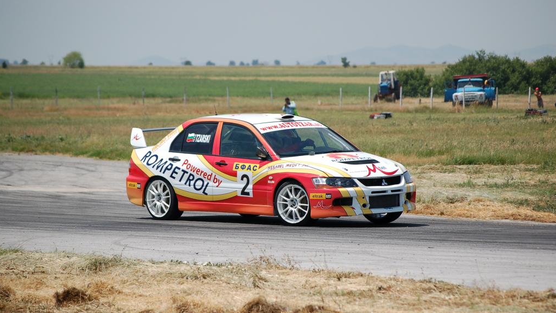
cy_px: 159
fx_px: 2912
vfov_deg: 6.1
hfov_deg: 10.9
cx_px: 277
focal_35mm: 198
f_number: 5
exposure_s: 1/1250
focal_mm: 125
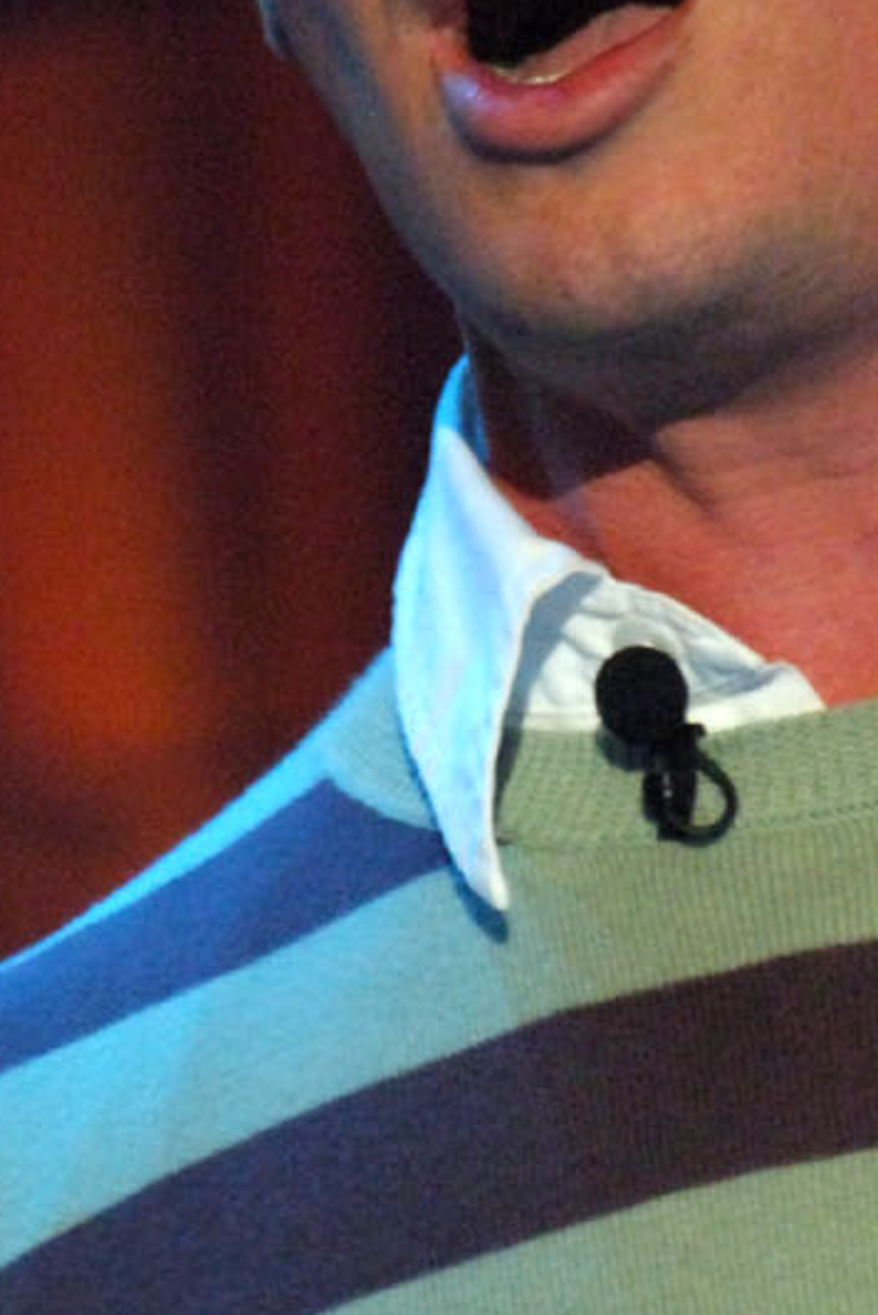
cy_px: 601
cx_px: 655
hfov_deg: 0.7
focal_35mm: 2030
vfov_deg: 1.0
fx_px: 74210
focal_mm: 400
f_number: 5.6
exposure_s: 1/60
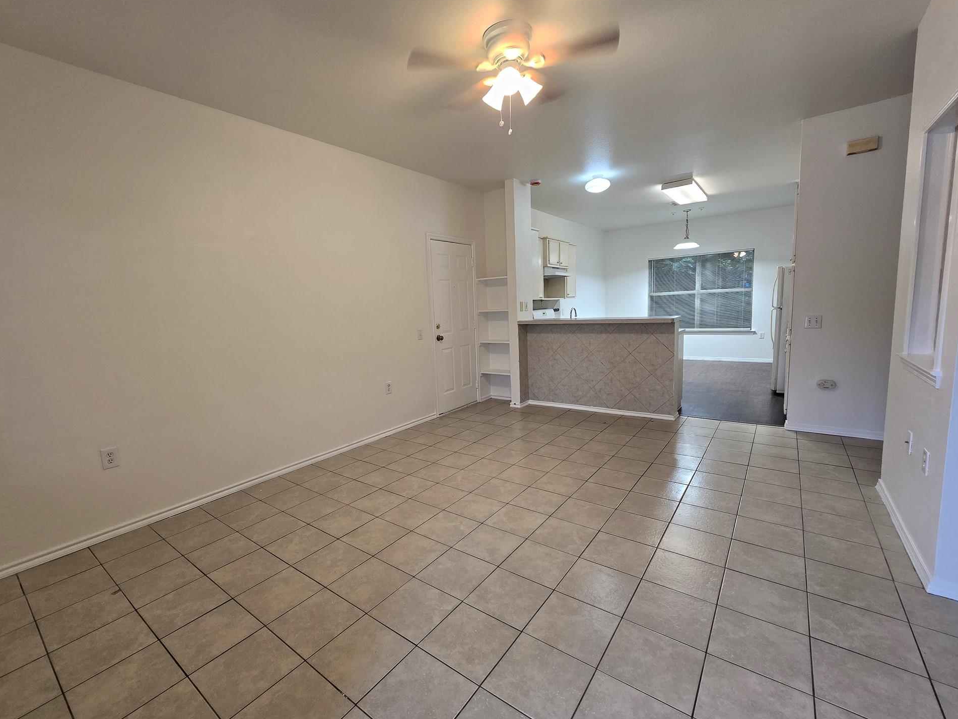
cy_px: 356
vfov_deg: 85.7
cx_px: 448
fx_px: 387
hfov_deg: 101.9
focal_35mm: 14
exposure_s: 1/60
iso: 160
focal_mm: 2.2
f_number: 2.2
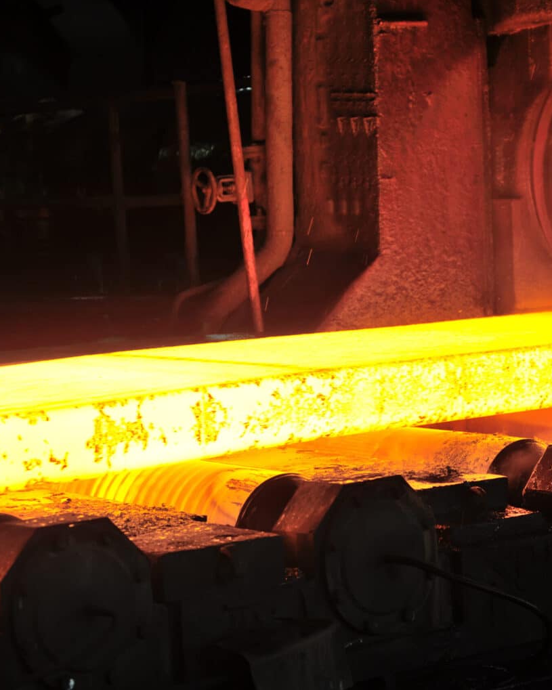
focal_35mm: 99
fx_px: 2022
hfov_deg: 15.5
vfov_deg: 19.4
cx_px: 385
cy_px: 345
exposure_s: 1/100
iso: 250
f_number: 2.8
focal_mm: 70
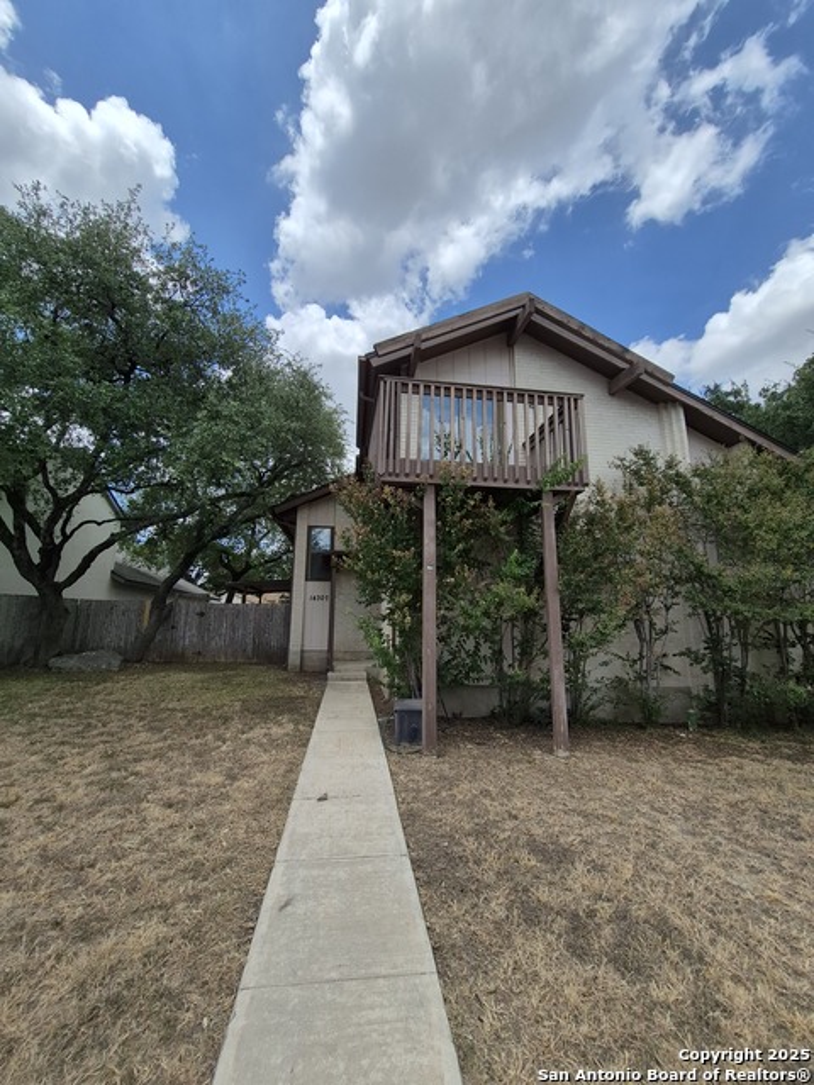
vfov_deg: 106.2
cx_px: 407
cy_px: 542
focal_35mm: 13
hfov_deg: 89.9
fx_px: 408
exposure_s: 1/2208
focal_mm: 1.74
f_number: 2.2
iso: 50
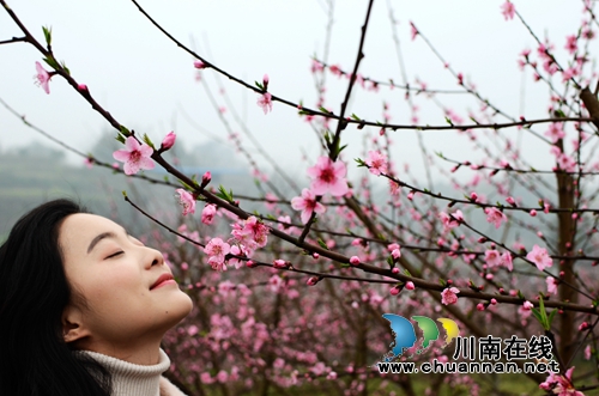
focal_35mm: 52
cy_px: 198
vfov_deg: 25.6
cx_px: 300
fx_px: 872
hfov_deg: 37.9
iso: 400
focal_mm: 35
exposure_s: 1/500
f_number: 3.5
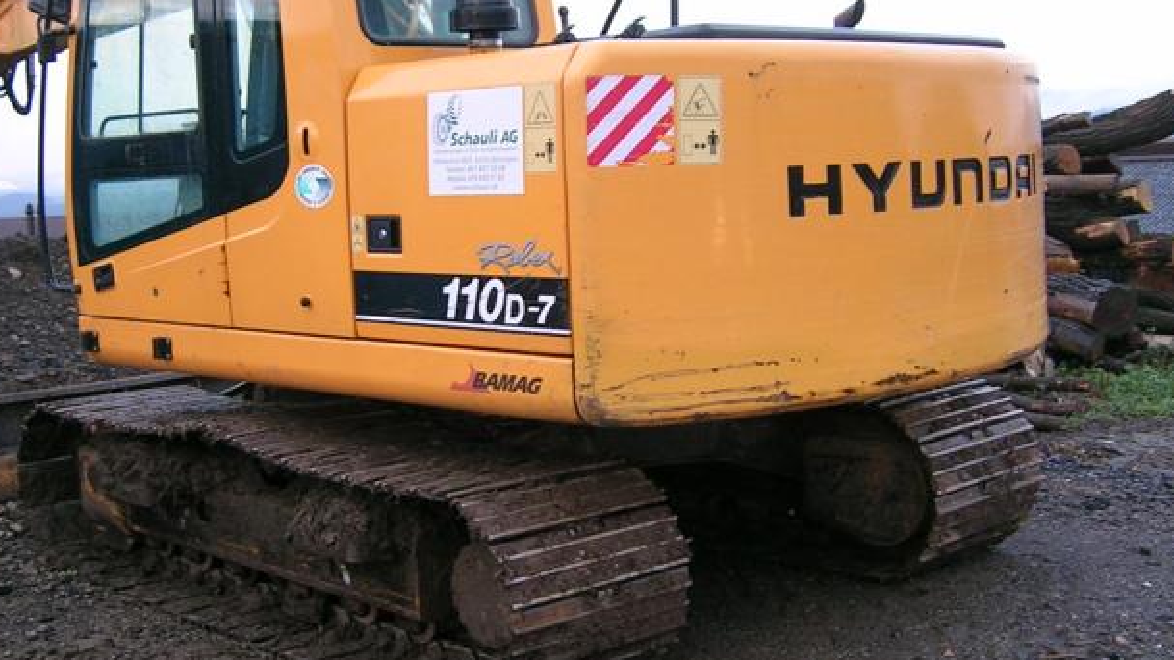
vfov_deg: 23.9
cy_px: 343
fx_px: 1556
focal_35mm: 50
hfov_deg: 41.3
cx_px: 525
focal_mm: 5.4
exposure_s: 1/37.9
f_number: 2.8
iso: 50
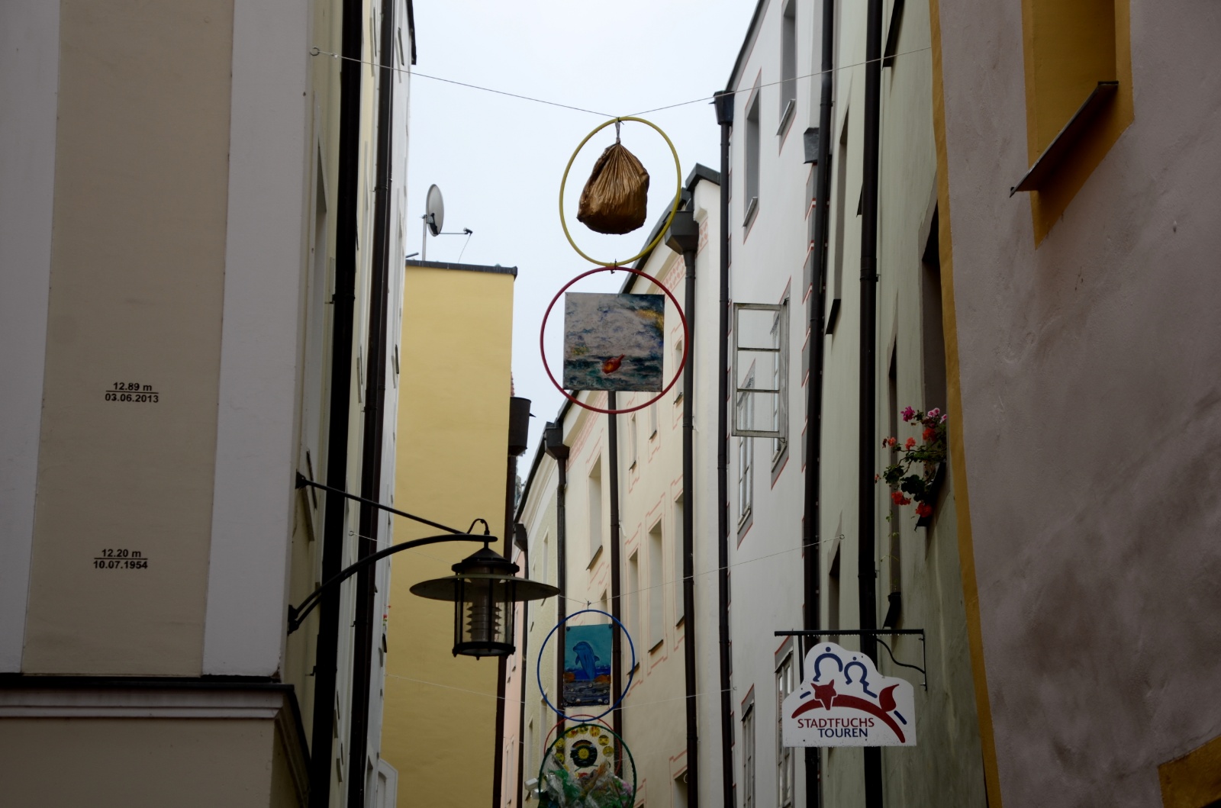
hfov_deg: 23.4
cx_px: 610
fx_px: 2944
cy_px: 404
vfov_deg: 15.6
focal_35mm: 87
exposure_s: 1/320
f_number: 4.5
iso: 100
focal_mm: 58
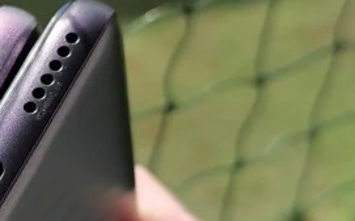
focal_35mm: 122
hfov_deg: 16.5
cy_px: 186
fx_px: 1180
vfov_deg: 10.7
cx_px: -55
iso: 50
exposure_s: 1/2717
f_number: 1.6
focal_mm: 5.56
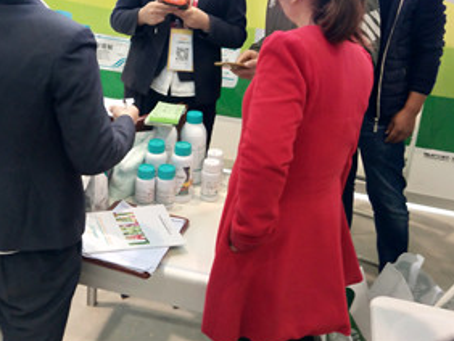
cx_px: 175
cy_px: 60
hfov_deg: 37.3
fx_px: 669
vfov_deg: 27.9
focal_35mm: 51
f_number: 1.8
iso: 187
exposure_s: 1/100
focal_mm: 3.95
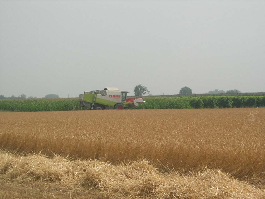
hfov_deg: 17.4
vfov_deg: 13.1
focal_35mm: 113
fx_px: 865
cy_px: 100
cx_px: 132
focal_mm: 23.4
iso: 64
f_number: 8.2
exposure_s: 1/260
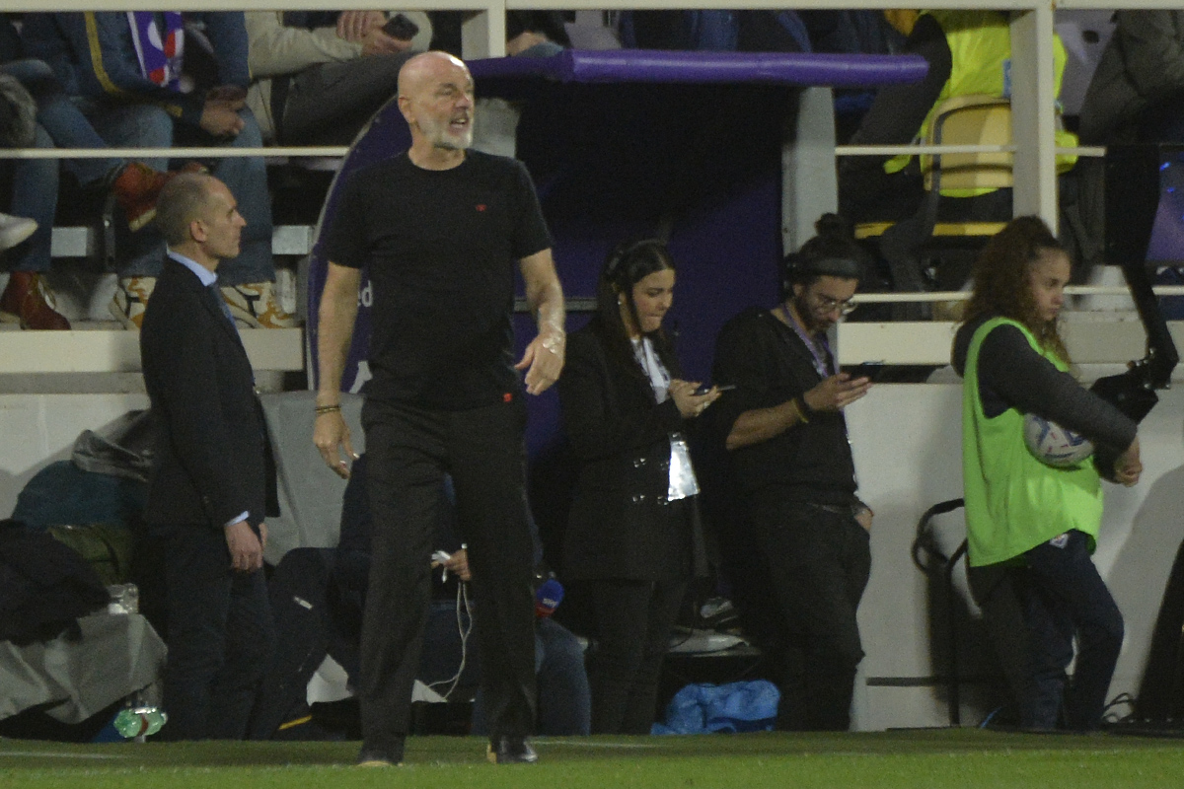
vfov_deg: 3.4
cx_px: 592
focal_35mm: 400
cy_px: 394
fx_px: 13155
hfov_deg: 5.2
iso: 3200
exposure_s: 1/1000
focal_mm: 400
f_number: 5.6
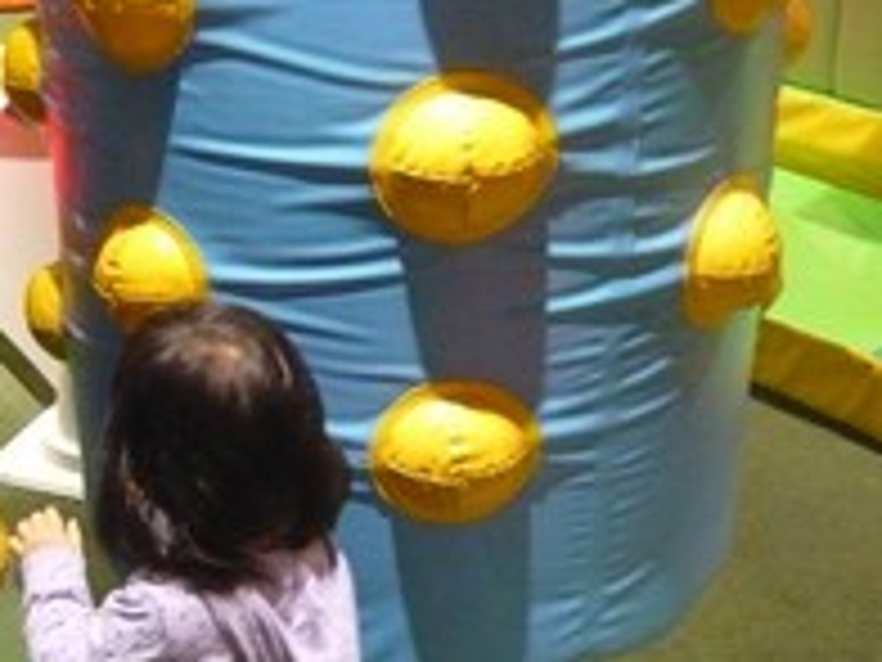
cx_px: 90
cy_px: 333
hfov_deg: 32.2
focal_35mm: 57
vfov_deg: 25.7
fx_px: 1452
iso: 800
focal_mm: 4.6
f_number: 2.8
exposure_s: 1/40
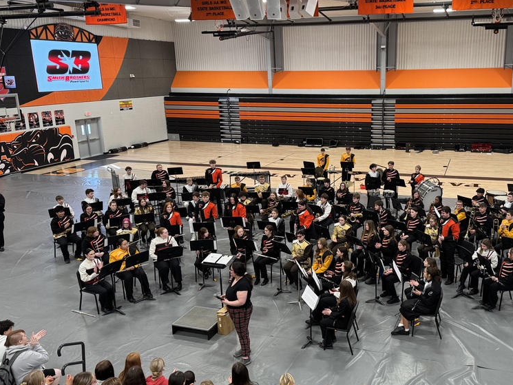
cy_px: 196
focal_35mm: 33
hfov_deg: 54.4
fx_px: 489
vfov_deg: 43.0
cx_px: 334
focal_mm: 6.76
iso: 200
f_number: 1.78
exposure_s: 1/120
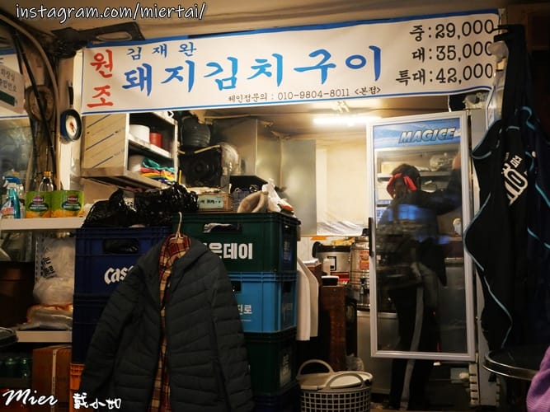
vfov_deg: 34.3
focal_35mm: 42
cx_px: 275
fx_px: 667
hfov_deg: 44.8
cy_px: 206
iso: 3200
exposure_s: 1/60
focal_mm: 21
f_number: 4.7
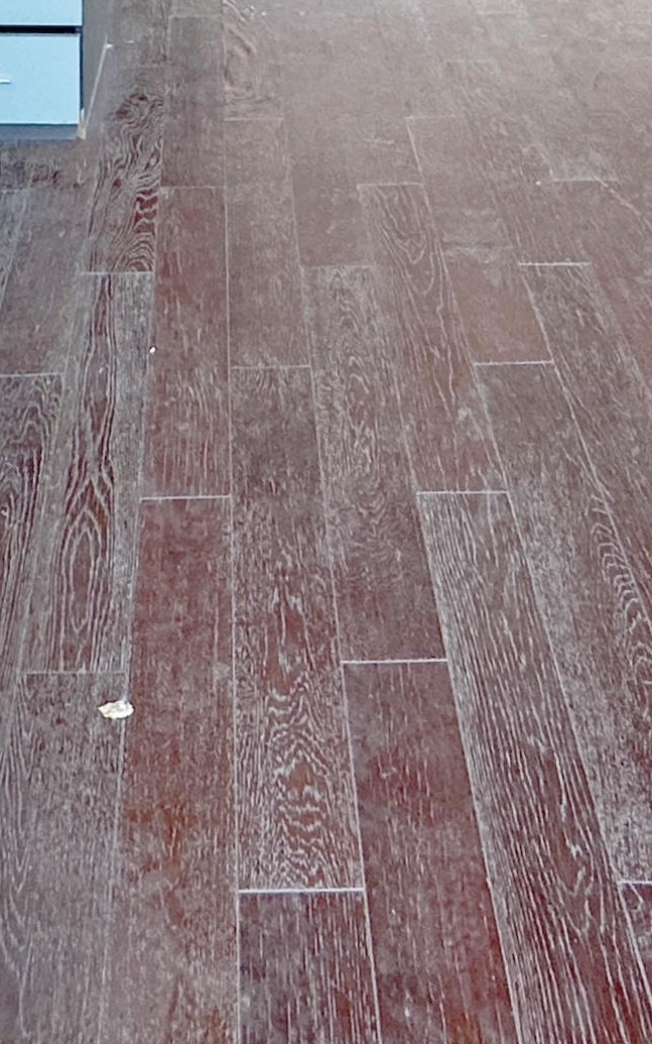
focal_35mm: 57
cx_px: 240
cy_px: -429
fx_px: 1620
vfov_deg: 27.4
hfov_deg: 22.7
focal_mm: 2.22
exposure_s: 1/100
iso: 125
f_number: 2.2
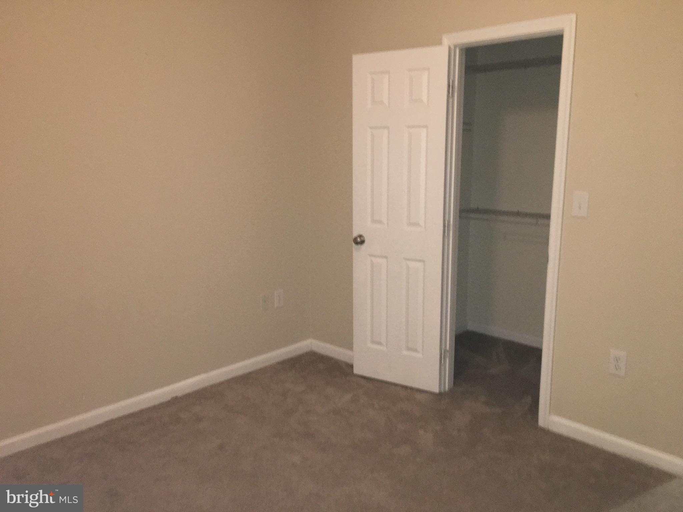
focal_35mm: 29
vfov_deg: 48.2
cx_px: 342
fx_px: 572
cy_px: 256
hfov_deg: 61.7
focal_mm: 4.15
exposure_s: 1/16
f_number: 2.2
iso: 200
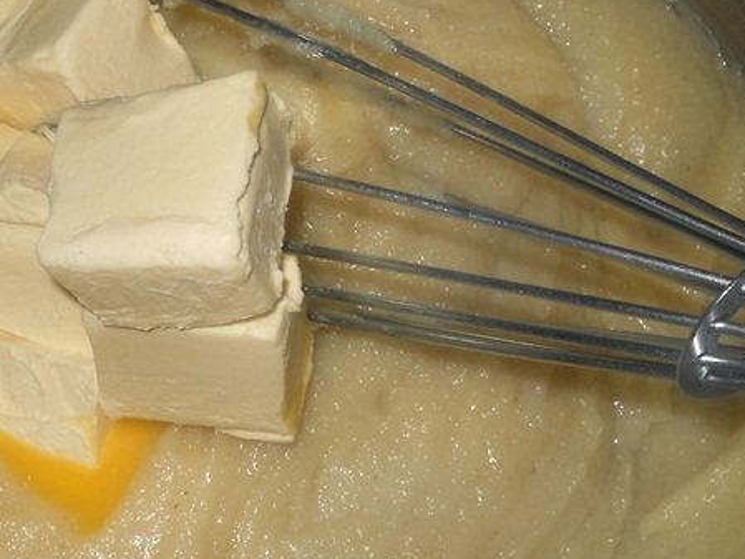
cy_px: 252
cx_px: 265
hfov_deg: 26.6
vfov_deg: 20.2
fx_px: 1572
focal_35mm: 73
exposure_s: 1/30
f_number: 5.5
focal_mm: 6.72
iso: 80
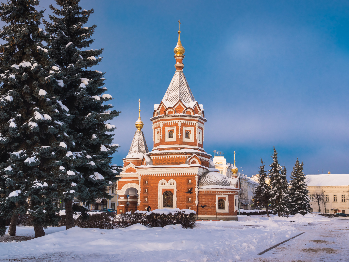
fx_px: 494
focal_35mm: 49
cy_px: 130
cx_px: 172
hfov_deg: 38.9
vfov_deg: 29.7
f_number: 7.1
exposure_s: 1/125
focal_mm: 30
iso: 100
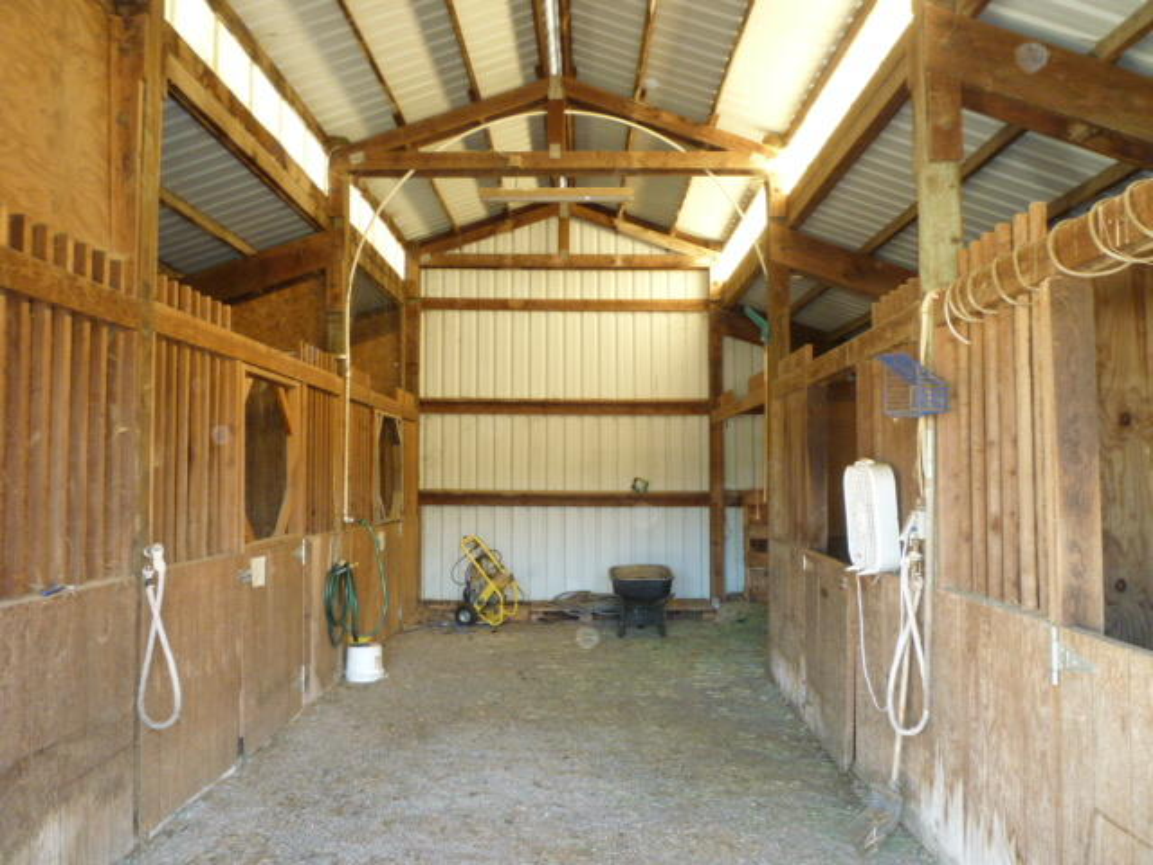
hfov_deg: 61.7
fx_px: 966
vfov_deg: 48.2
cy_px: 432
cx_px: 576
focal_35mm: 29
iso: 320
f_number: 3.3
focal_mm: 5.2
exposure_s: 1/30
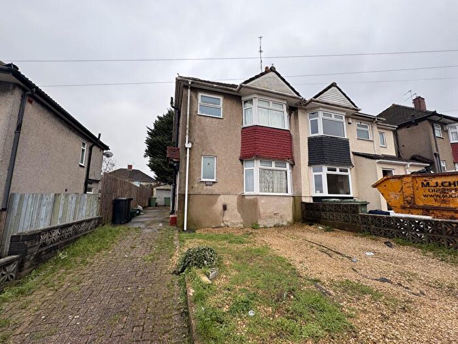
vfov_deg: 85.7
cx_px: 229
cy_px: 172
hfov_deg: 102.1
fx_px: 185
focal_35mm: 14
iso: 40
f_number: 2.2
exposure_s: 1/202
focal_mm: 2.22
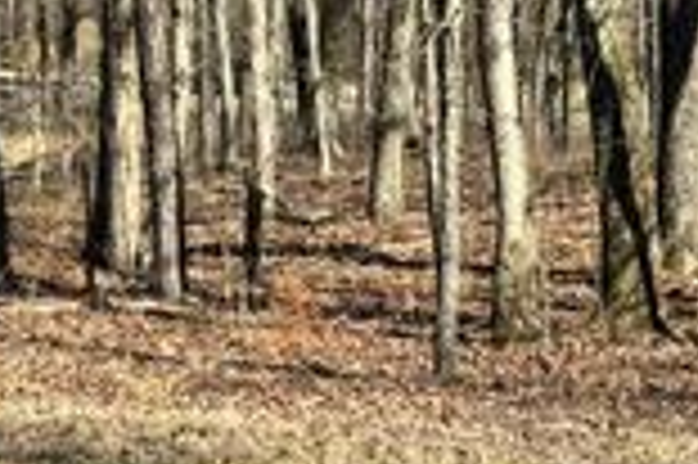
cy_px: 79
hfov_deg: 12.8
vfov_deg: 8.5
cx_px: 410
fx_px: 3118
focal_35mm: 161
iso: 64
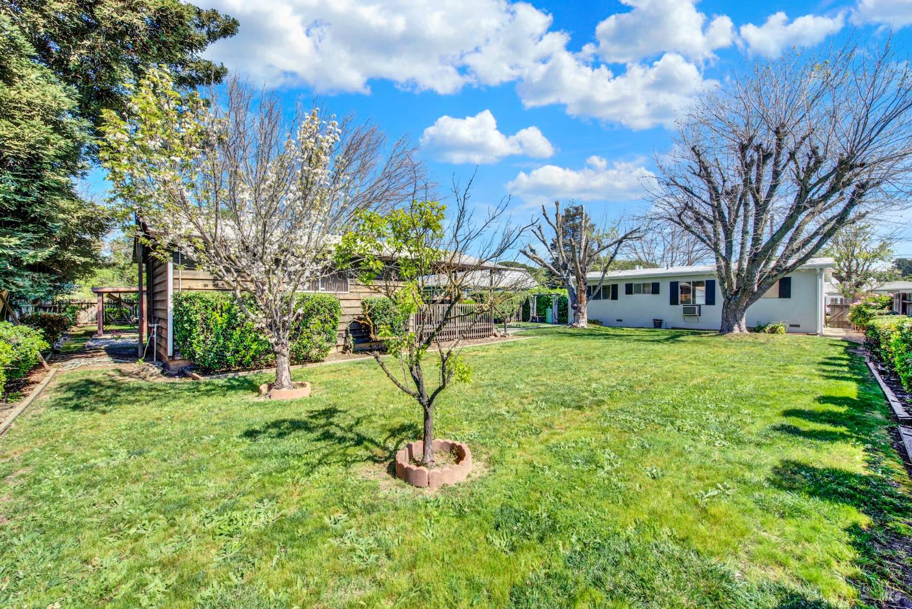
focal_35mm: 14
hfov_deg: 104.2
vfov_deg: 81.3
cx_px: 456
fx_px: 355
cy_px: 304
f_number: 14
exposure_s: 1/50
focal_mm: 14
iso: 100
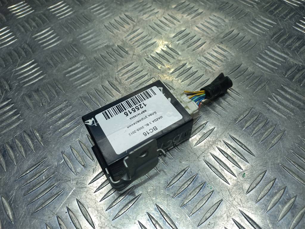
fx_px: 220
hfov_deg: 69.4
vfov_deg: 54.9
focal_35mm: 25
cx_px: 152
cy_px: 114
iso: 25
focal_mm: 4.6
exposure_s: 1/104
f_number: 1.8
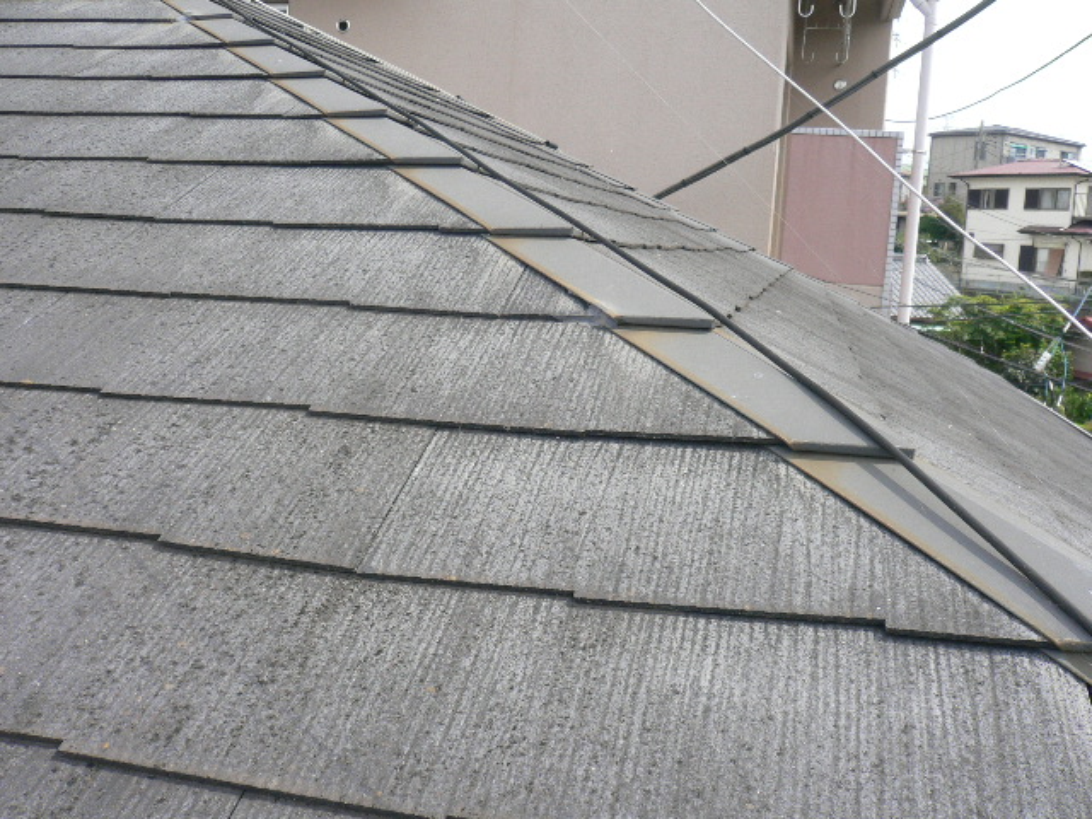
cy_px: 410
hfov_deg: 52.6
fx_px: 1104
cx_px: 546
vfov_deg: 40.7
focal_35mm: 35
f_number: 5.6
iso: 80
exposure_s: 1/160
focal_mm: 5.8
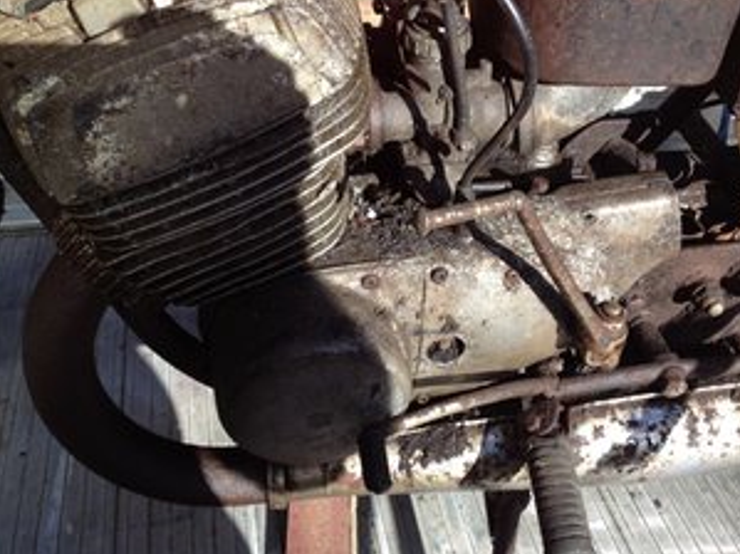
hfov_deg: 46.7
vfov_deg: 35.9
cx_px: 421
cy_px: 257
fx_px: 855
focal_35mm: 40
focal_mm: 4.28
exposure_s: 1/472
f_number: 2.4
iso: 64
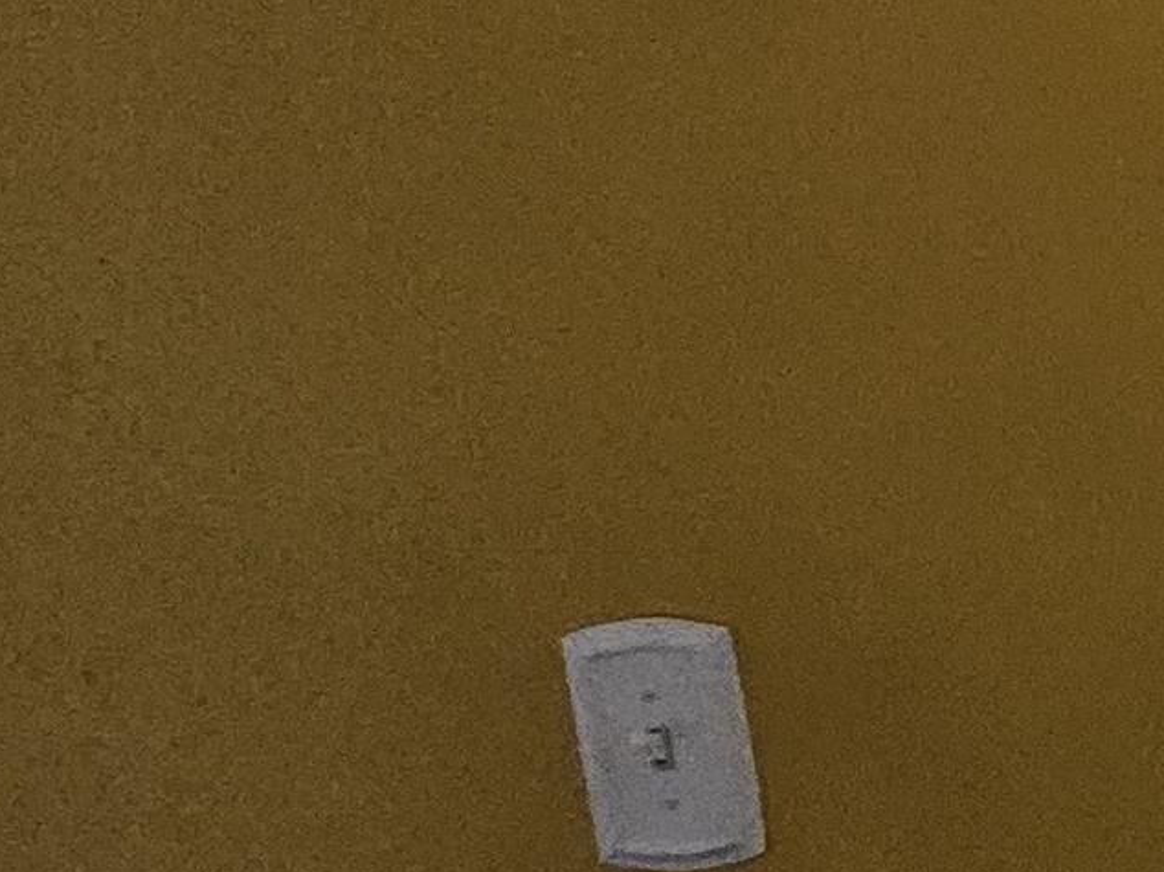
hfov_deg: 16.8
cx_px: 2589
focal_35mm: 63
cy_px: -59
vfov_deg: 22.1
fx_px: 2118
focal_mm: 1.7
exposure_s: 1/60
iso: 400
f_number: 2.2
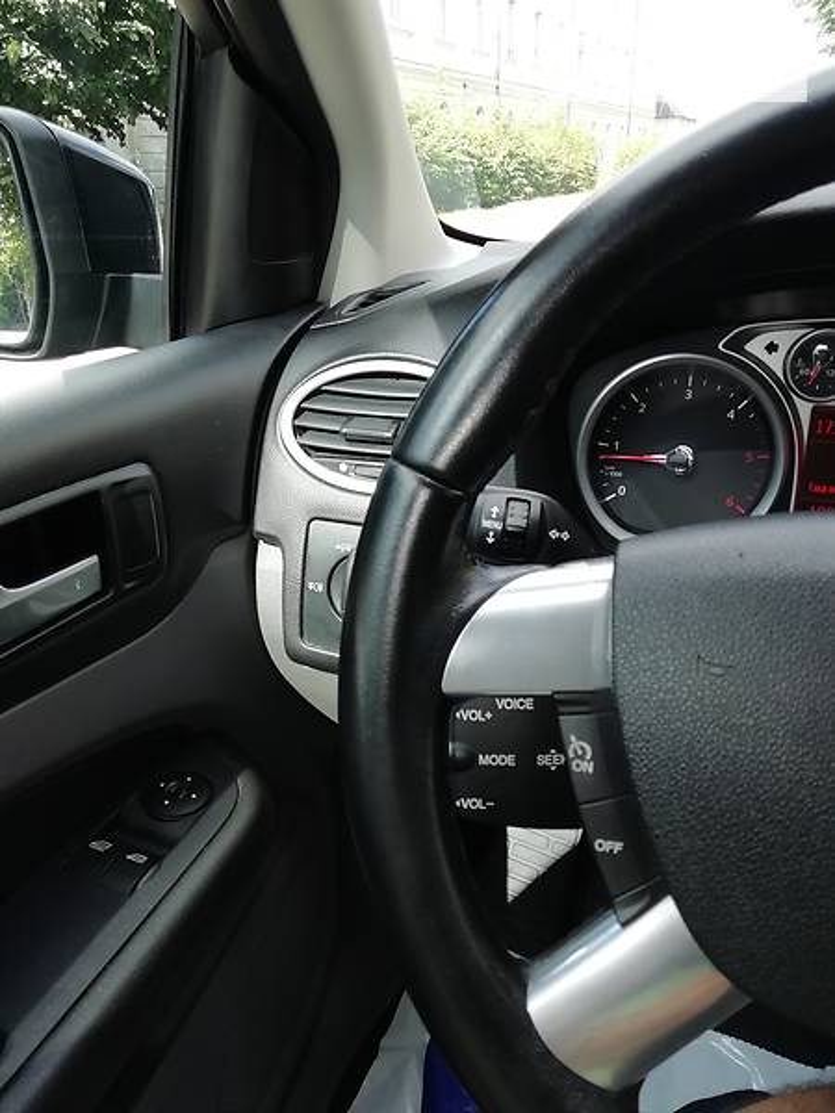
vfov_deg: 67.3
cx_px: 418
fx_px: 836
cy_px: 556
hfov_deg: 53.1
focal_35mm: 26
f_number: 2.2
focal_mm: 3.5
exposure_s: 1/100
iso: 50
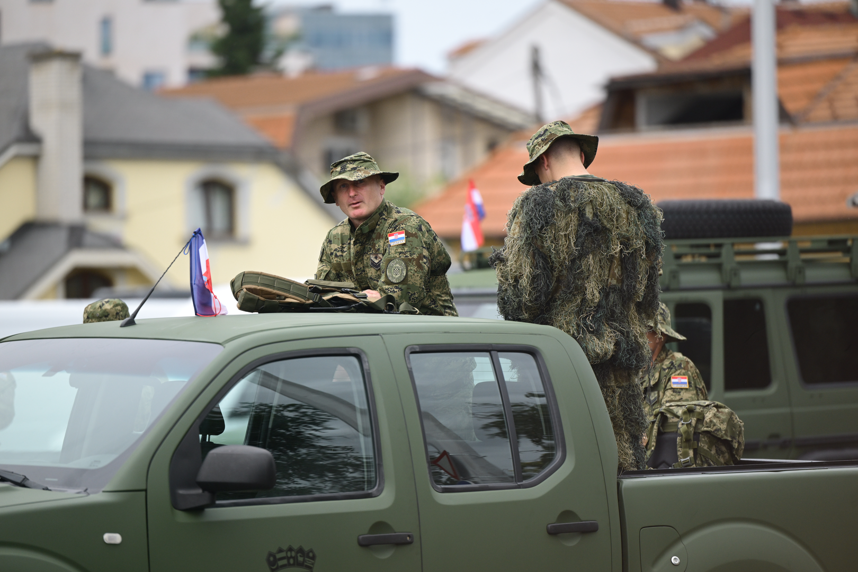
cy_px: 286
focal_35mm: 200
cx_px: 429
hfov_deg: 10.3
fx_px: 4766
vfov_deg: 6.9
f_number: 2.8
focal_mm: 200
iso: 640
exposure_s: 1/1250
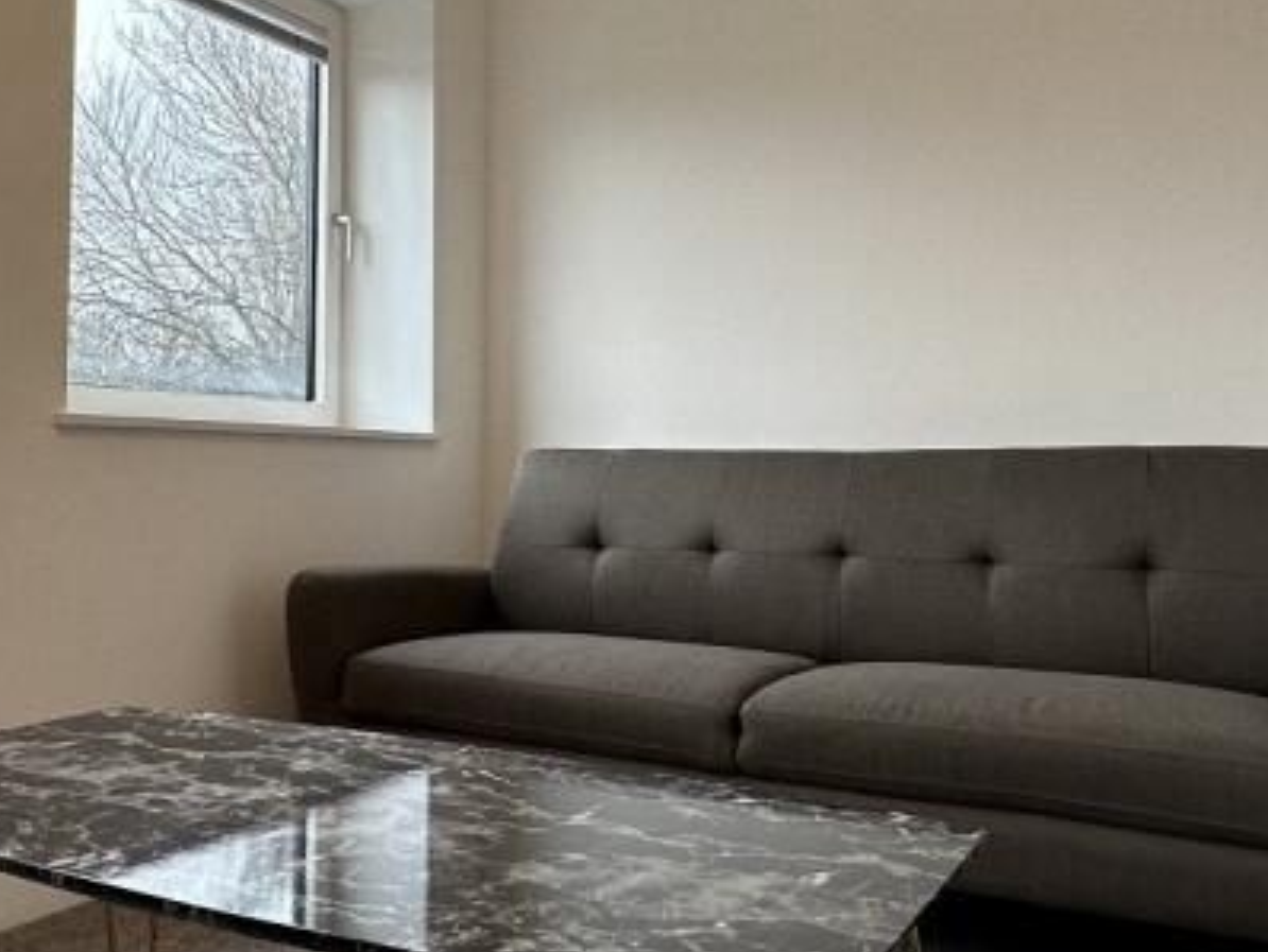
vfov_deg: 39.6
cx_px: 459
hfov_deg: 50.7
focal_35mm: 36
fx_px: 1319
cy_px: 392
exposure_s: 1/100
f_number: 2.2
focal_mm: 2.22
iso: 125
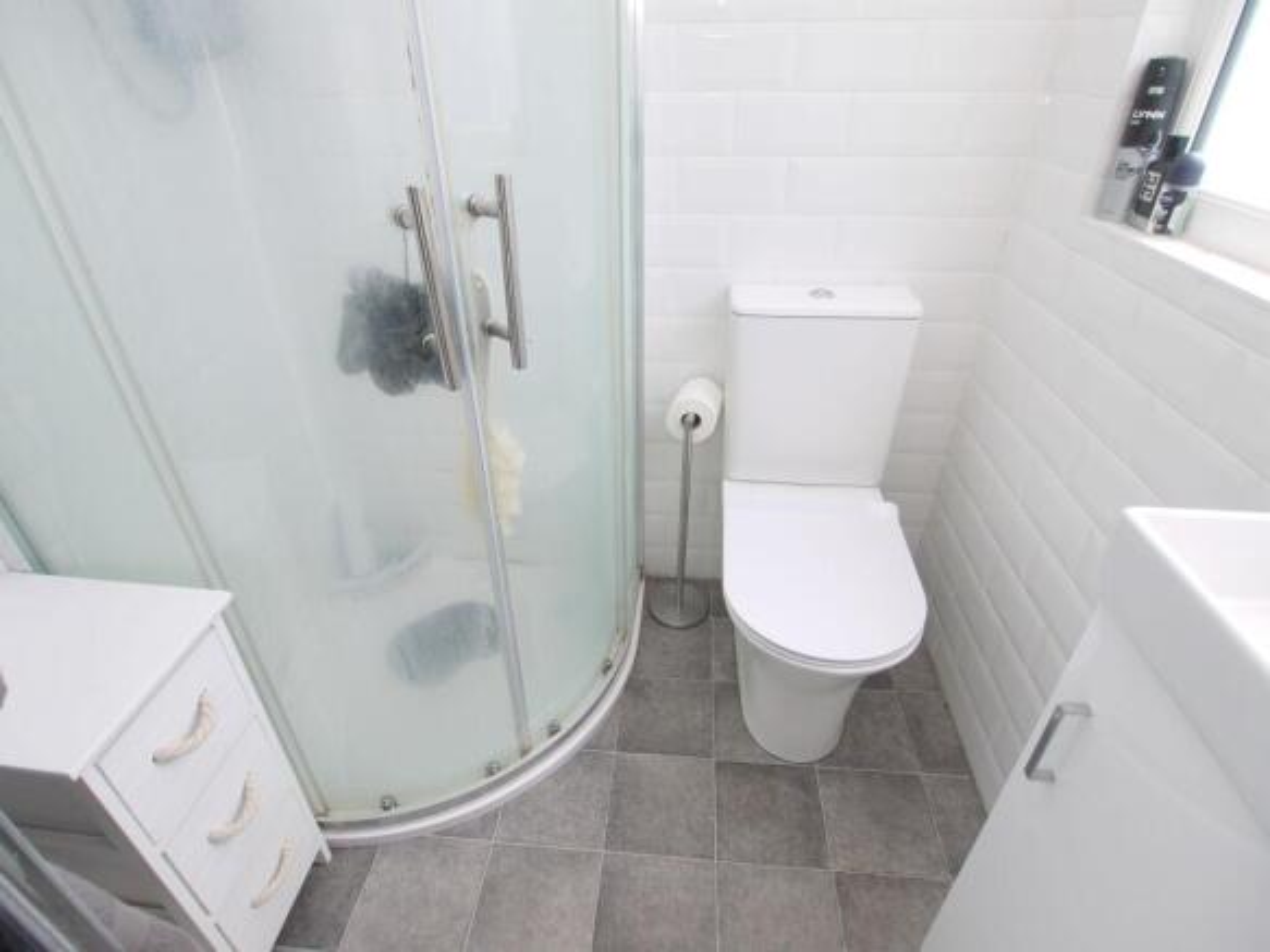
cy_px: 476
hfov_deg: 87.8
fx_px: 660
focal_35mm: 18
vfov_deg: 71.6
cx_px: 635
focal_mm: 9
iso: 100
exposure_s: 1/100
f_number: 4
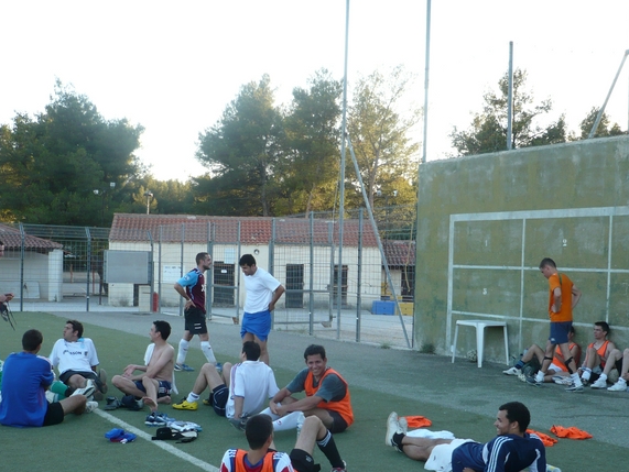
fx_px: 891
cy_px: 297
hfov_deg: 38.9
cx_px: 344
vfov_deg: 29.6
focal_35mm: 49
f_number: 2.8
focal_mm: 5.8
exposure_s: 1/160
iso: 100
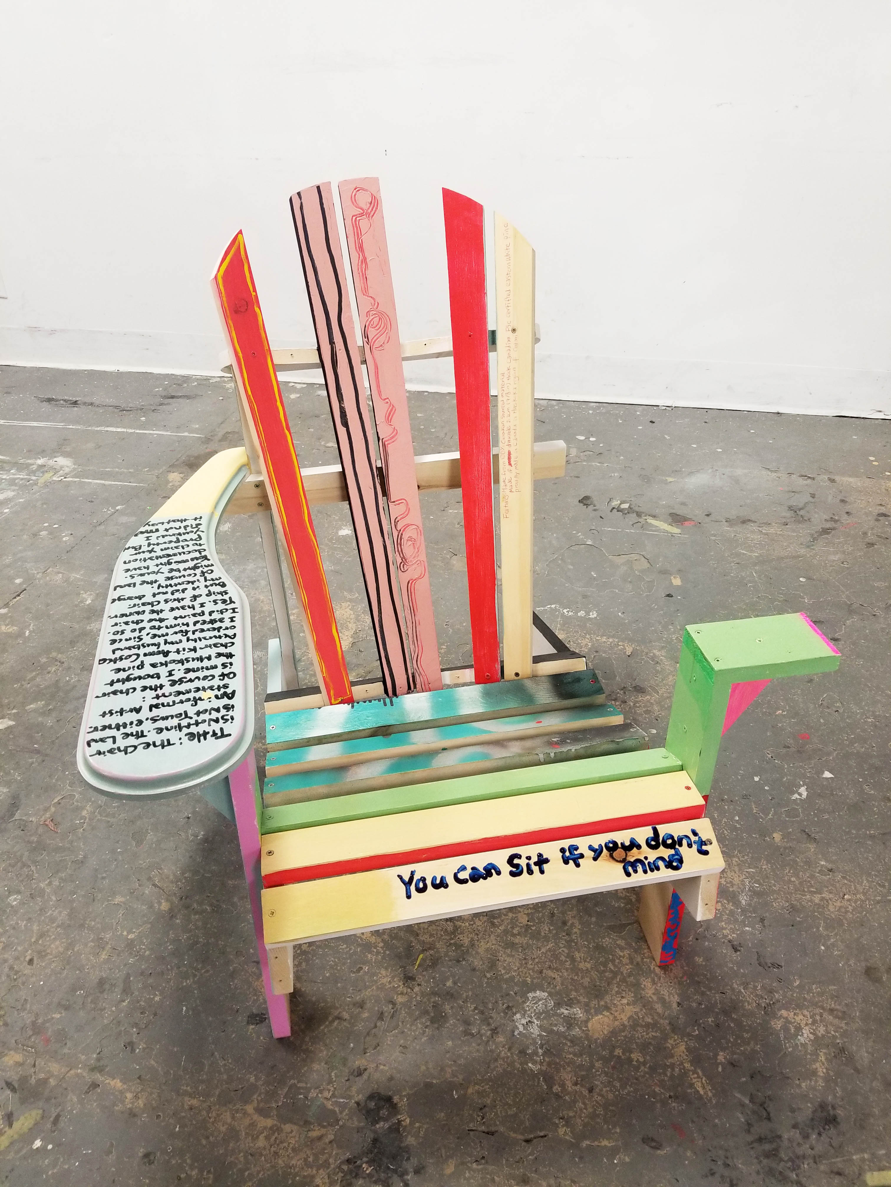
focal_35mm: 26
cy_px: 594
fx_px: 892
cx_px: 446
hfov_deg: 53.1
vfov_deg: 67.3
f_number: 1.7
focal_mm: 4.25
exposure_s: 1/40
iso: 160
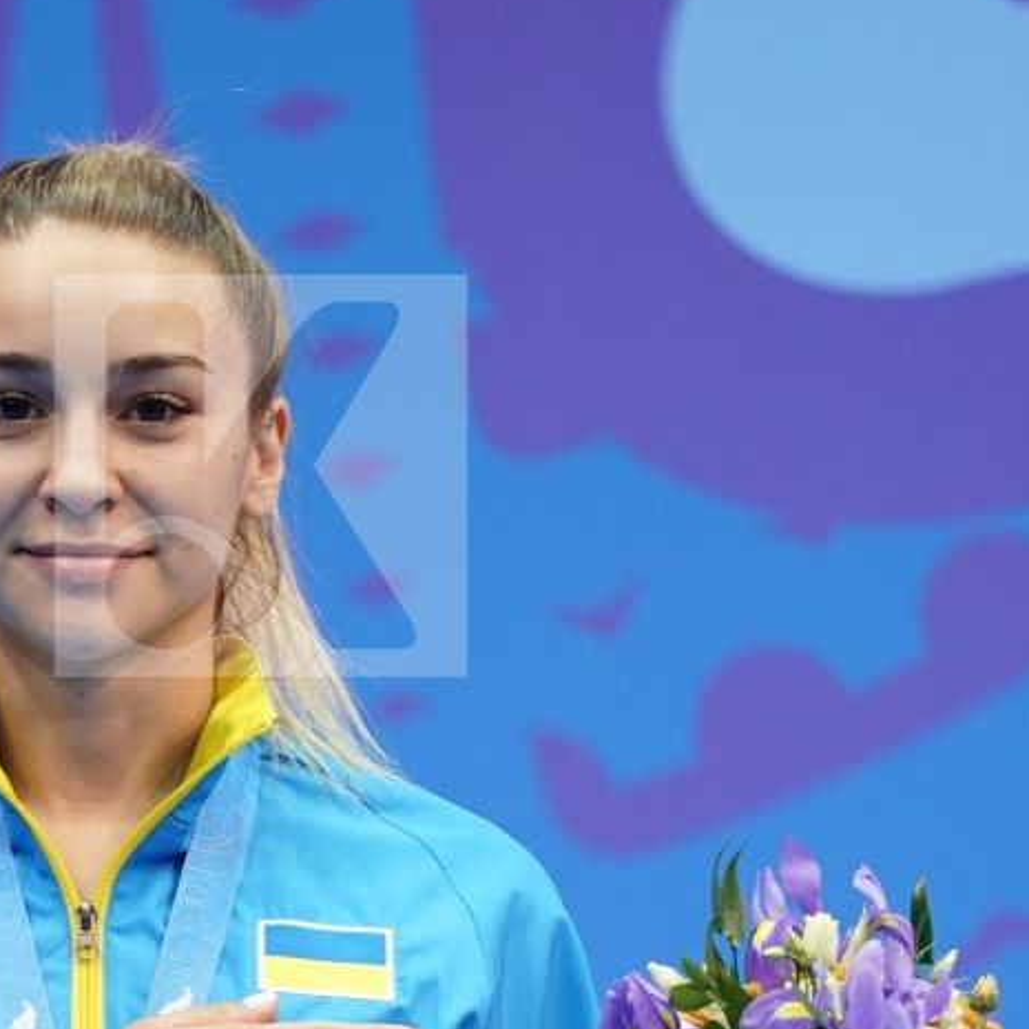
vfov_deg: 1.3
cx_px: 261
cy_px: 1259
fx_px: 44225
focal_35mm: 1315
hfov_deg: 1.3
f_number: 2.8
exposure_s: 1/500
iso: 1000
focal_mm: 400
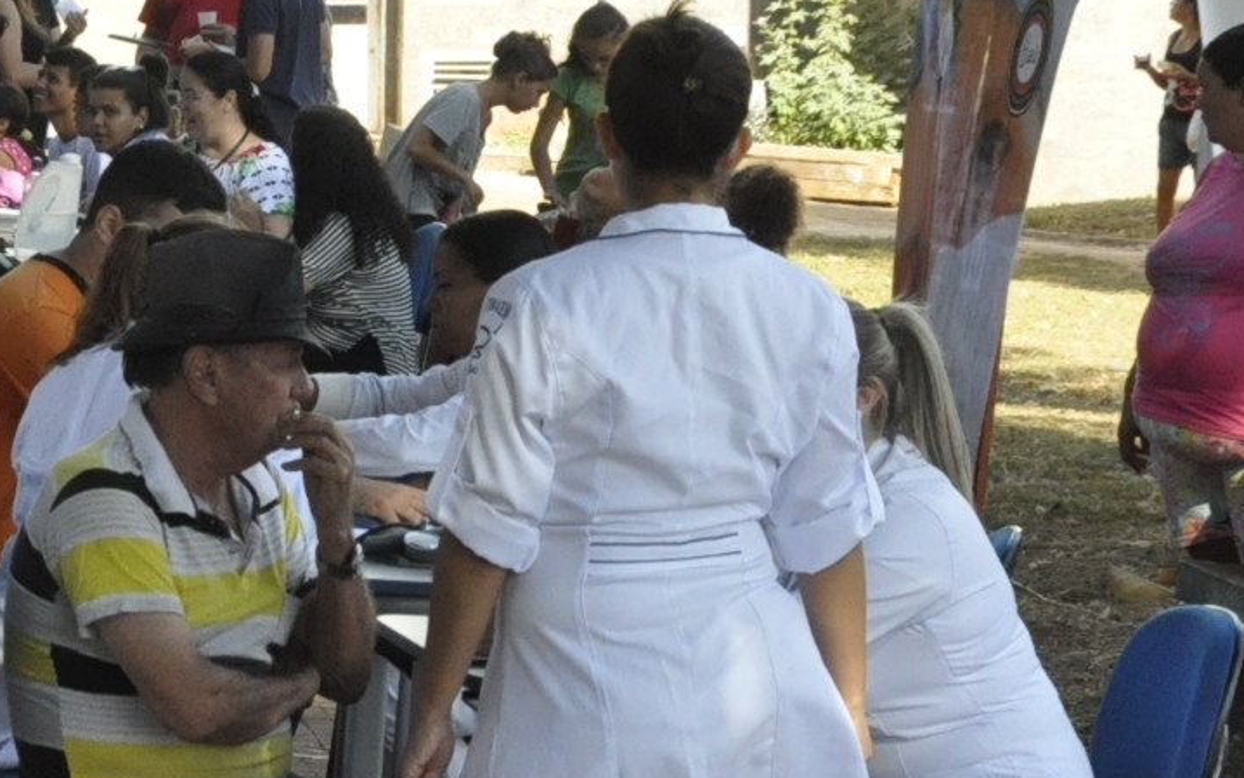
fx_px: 5409
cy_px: 338
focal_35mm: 160
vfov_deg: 8.2
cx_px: -217
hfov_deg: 12.8
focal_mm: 35
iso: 2500
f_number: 7.1
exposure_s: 1/2000
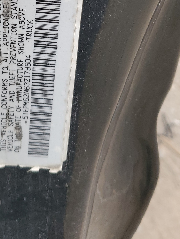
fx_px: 388
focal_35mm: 56
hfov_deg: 25.3
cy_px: 10
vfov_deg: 32.1
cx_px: 18
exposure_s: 1/227
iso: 50
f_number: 1.5
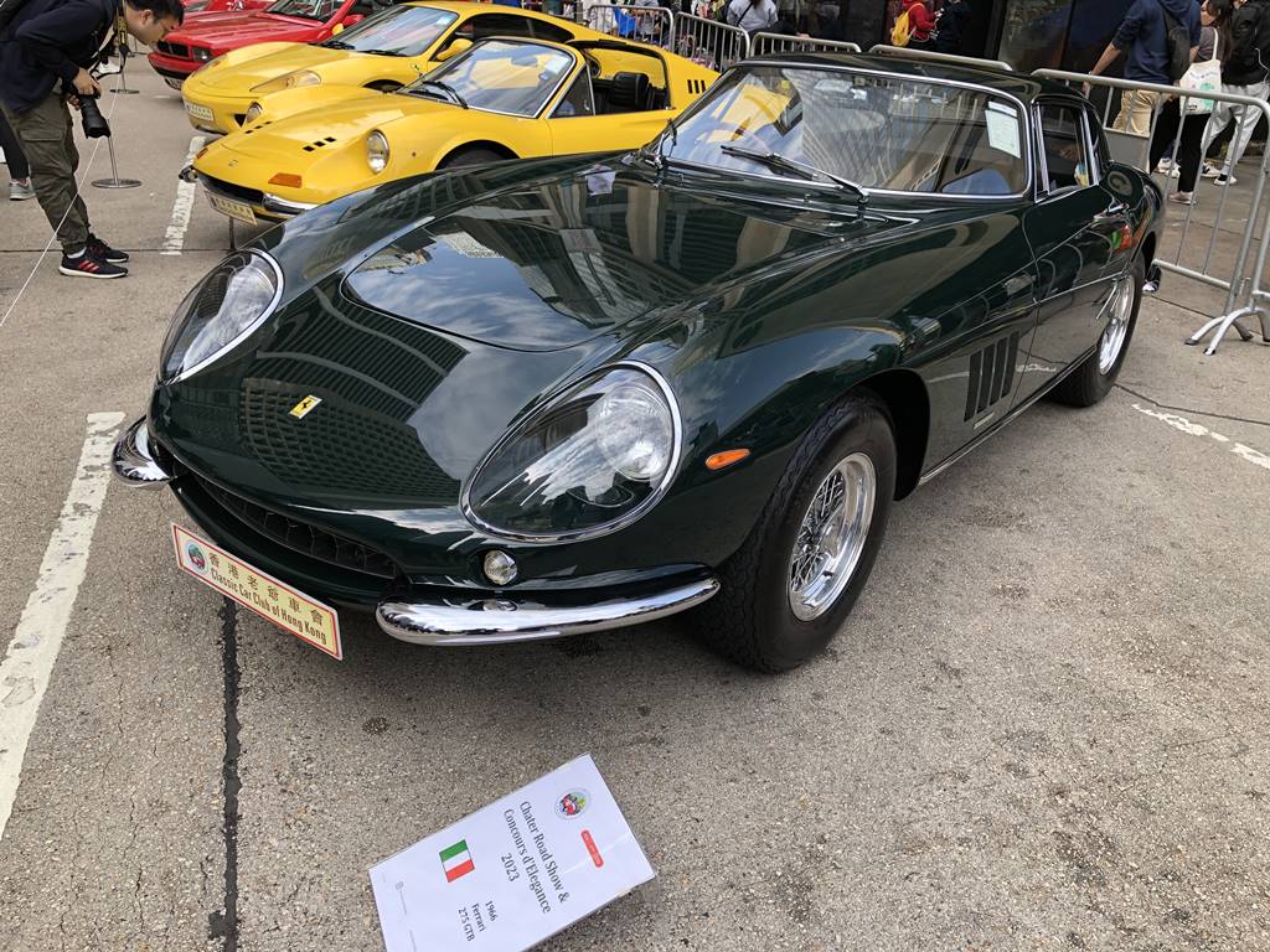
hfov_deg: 63.4
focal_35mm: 28
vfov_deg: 49.7
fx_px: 1027
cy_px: 476
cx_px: 635
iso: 20
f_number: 1.8
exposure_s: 1/425
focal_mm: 3.99
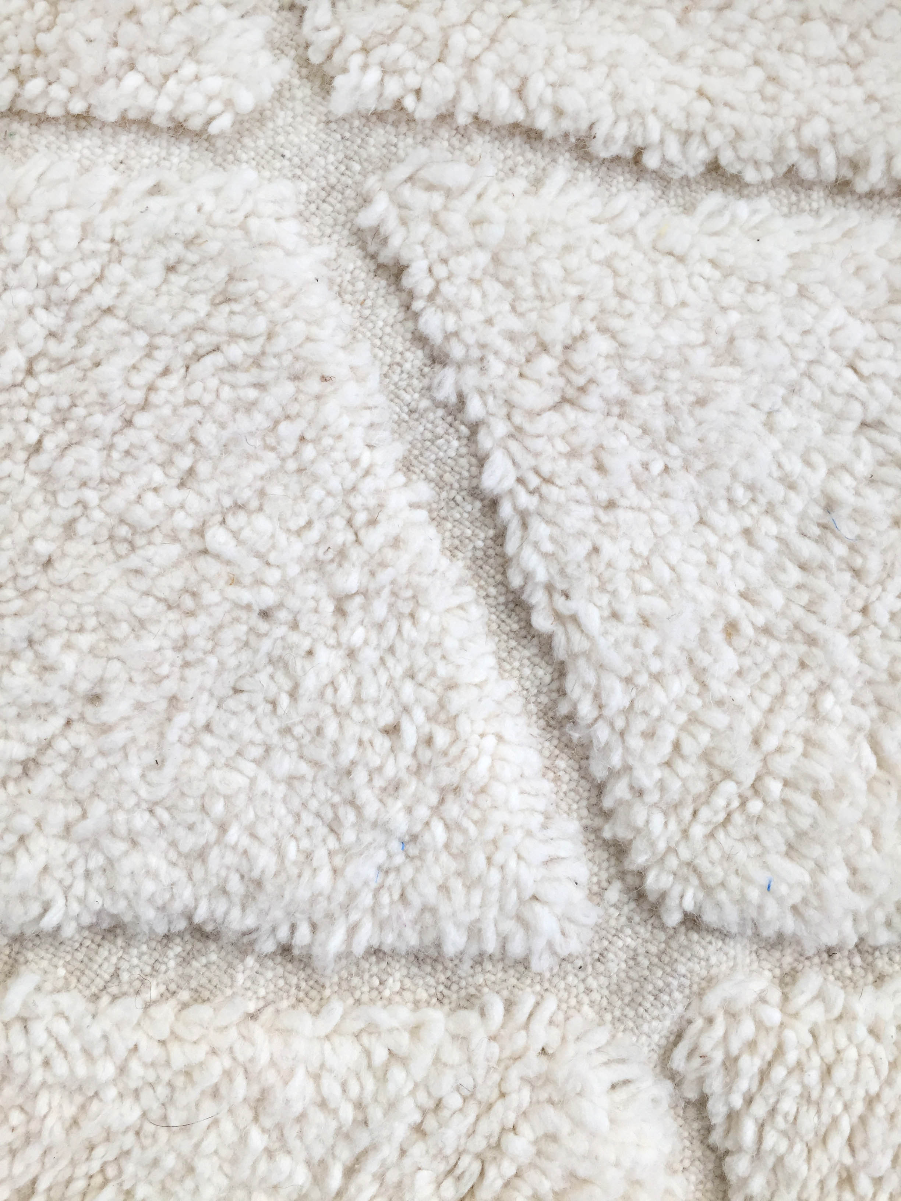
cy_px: 600
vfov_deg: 61.7
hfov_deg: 48.2
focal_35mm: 29
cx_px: 450
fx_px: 1006
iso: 40
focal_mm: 4.15
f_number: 2.2
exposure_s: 1/100
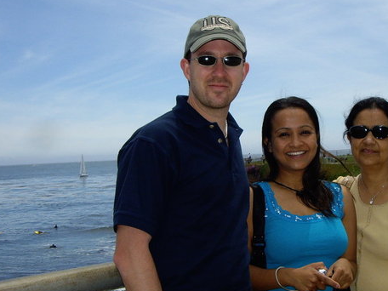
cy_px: 147
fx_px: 740
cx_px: 268
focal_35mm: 66
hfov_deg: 29.1
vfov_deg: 22.3
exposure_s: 1/1000
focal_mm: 7.6
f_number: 4.8
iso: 100
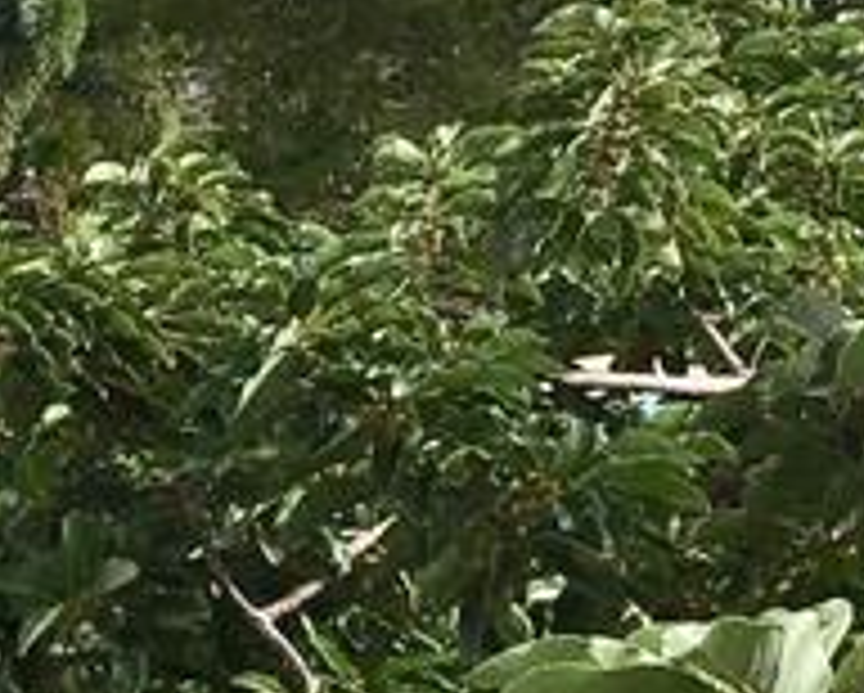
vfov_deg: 9.6
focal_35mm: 161
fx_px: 4121
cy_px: 382
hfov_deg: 10.8
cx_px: -945
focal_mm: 3.3
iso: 25
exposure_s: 1/1335
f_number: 2.4
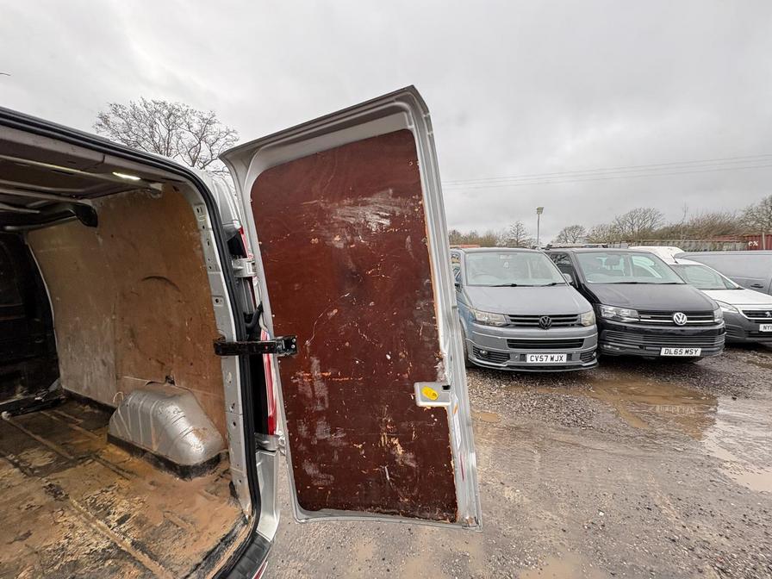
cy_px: 290
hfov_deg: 102.1
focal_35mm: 14
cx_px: 386
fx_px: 312
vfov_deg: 85.7
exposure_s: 1/99
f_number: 2.2
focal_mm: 2.22
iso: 64
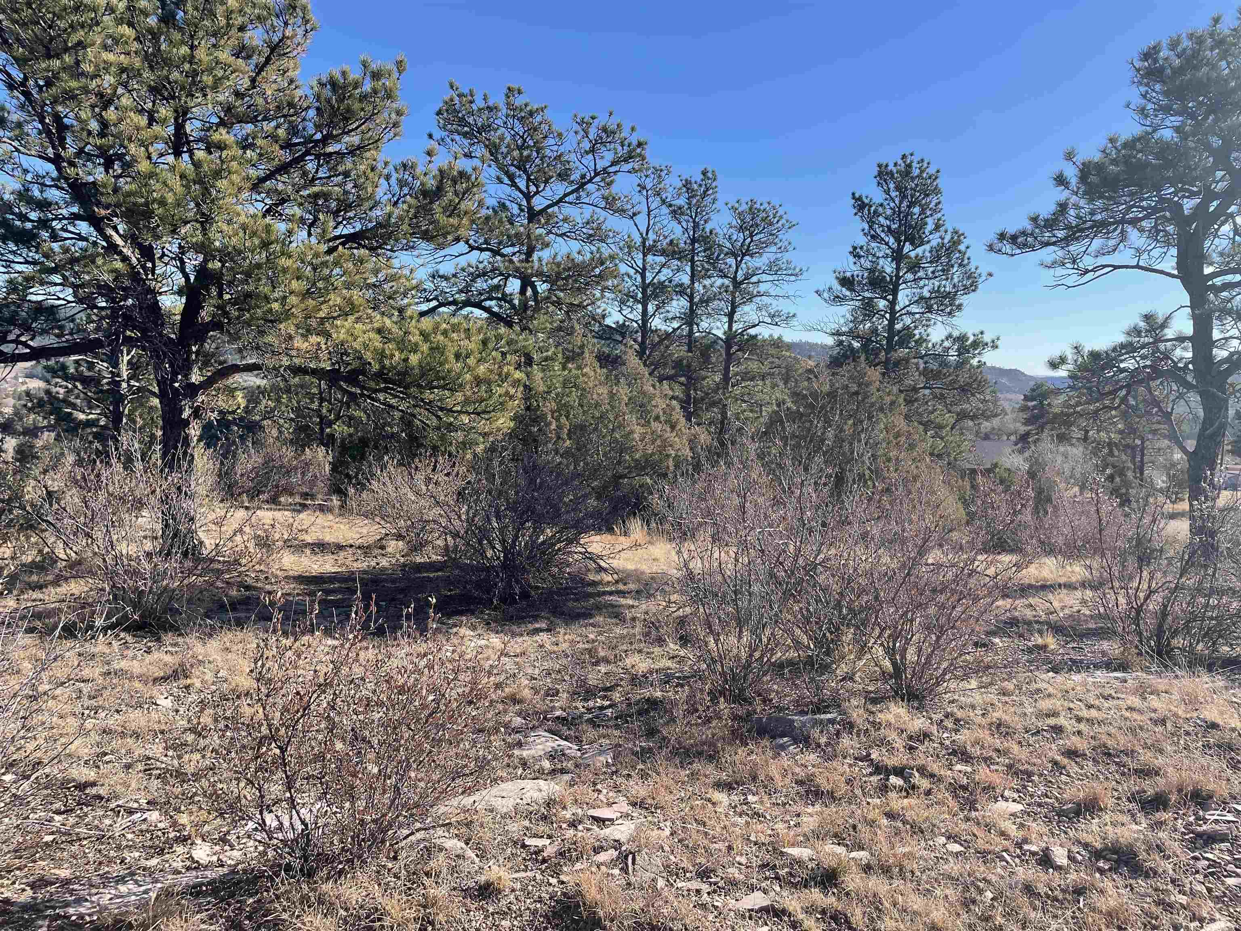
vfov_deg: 53.1
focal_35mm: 26
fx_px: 932
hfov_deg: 67.3
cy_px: 466
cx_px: 620
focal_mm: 4.2
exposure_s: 1/1825
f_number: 1.6
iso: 32
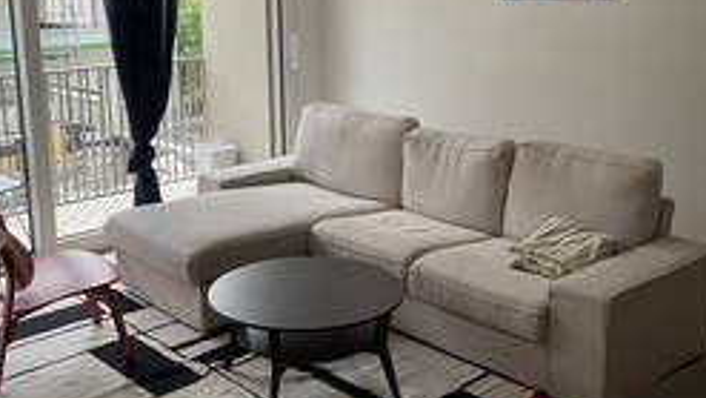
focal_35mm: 46
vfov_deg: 25.9
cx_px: 320
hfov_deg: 44.5
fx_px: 861
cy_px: 140
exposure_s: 1/152
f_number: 1.8
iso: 16
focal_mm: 3
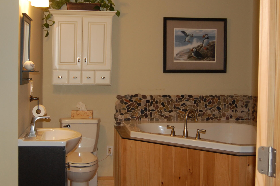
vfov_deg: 25.5
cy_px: 78
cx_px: 119
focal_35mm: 53
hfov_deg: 37.6
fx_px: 410
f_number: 3.8
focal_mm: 23
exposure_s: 1/60
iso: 400
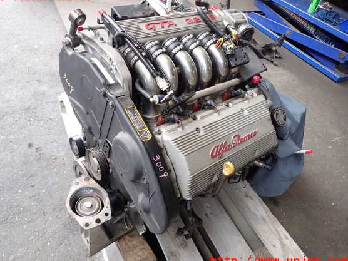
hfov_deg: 65.3
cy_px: 129
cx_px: 164
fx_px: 271
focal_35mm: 27
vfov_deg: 51.4
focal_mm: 4.5
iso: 200
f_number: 2
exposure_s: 1/125
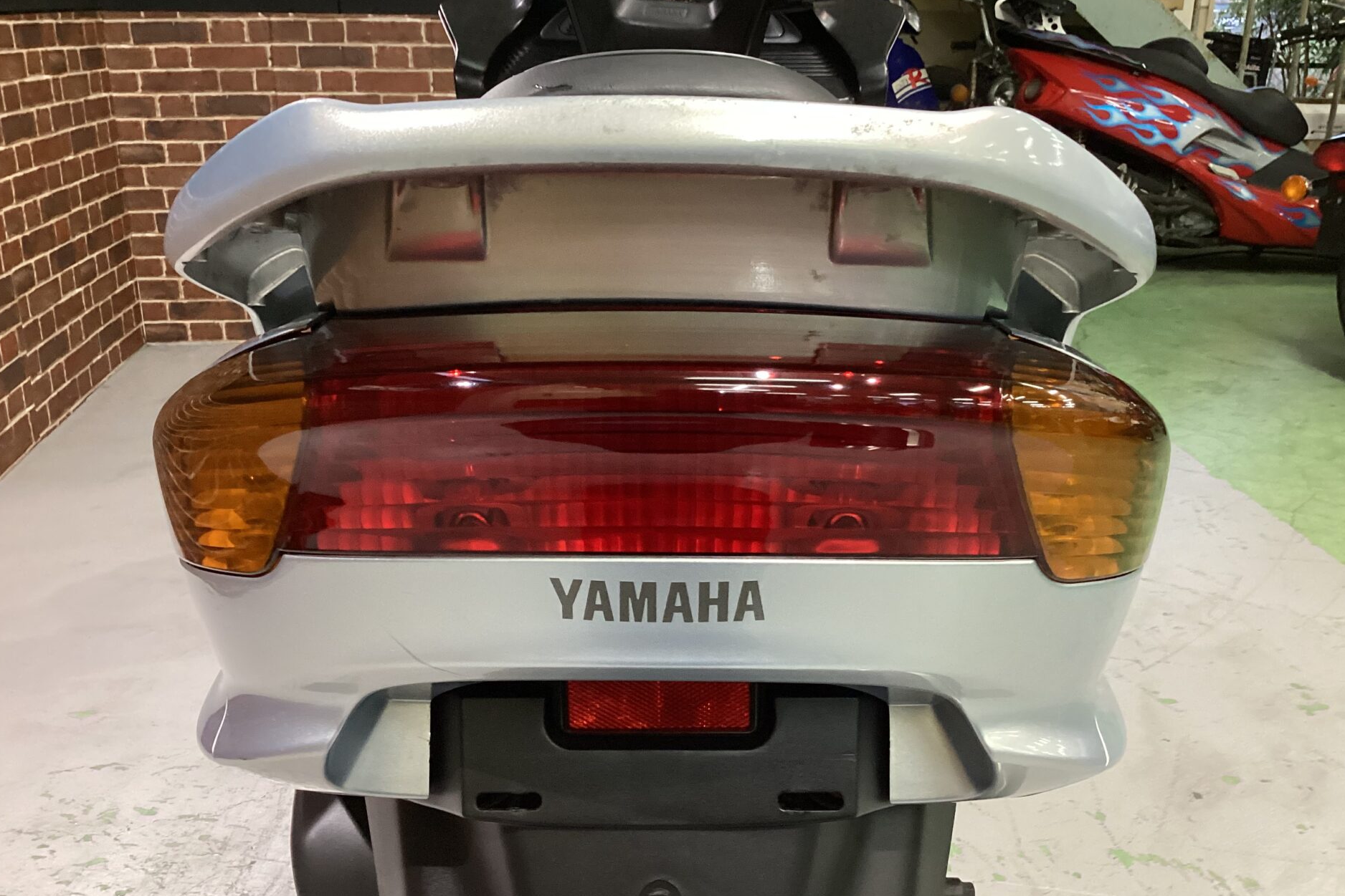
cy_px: 468
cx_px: 660
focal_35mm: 33
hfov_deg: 57.2
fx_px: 1233
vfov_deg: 40.0
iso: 250
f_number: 2.4
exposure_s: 1/60
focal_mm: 3.3
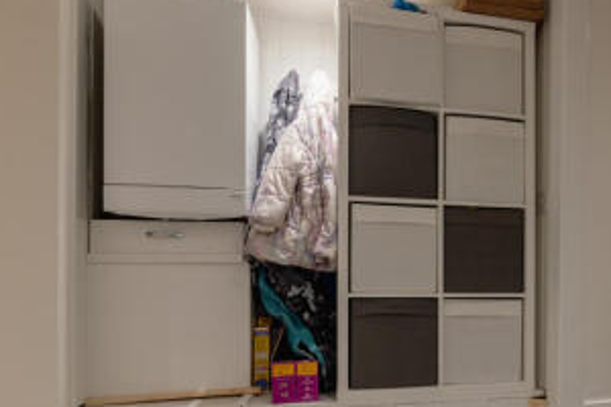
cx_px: 442
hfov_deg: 64.2
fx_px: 458
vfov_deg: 47.0
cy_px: 280
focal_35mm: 27
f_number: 8
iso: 1000
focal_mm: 17
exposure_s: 1/40
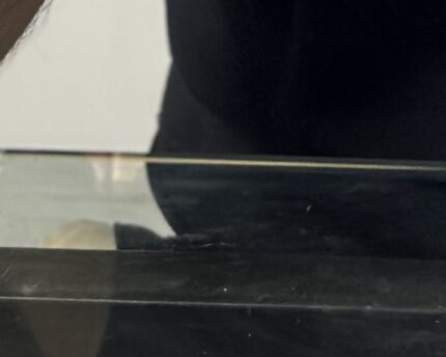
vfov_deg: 5.1
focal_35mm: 279
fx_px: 3683
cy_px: -945
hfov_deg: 6.9
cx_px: 614
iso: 125
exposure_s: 1/60
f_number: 1.78
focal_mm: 6.86
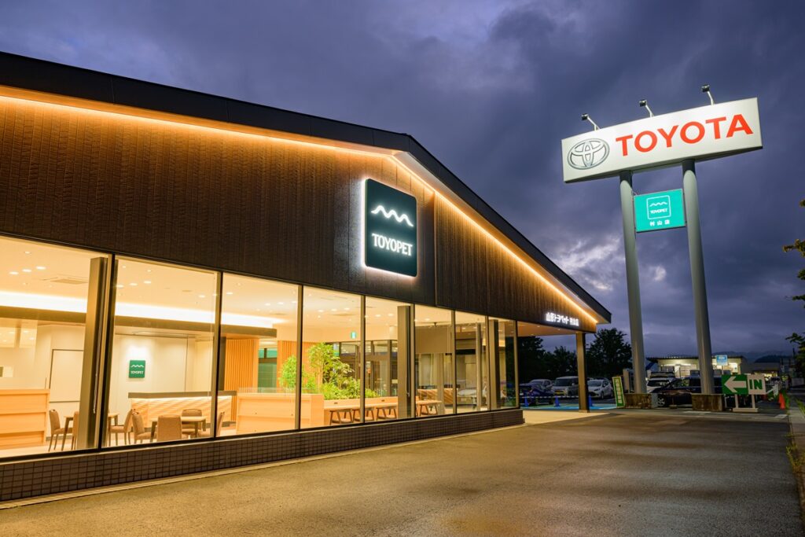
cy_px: 268
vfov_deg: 45.0
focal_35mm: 29
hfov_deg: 63.7
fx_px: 649
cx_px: 402
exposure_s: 1/4
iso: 100
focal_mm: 29
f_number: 5
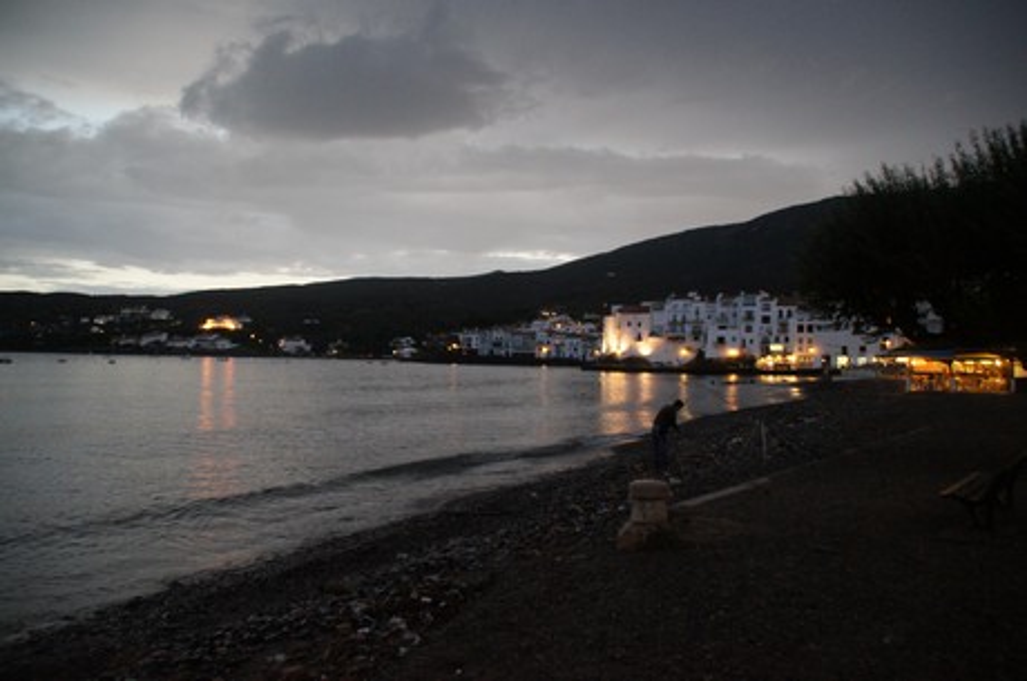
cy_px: 340
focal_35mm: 27
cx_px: 514
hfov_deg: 67.5
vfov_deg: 47.8
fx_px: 769
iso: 1600
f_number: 3.5
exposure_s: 1/15
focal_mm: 18
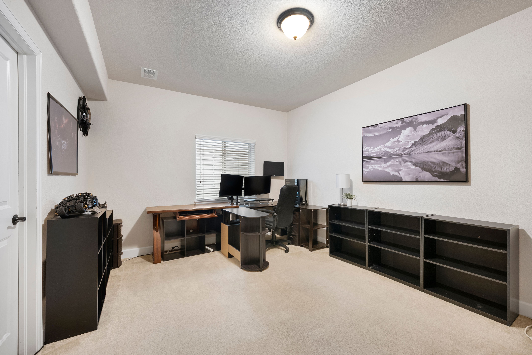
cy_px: 178
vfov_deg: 77.4
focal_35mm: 15
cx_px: 266
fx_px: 222
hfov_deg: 100.4
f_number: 8
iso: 640
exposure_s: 1/1.67
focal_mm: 15
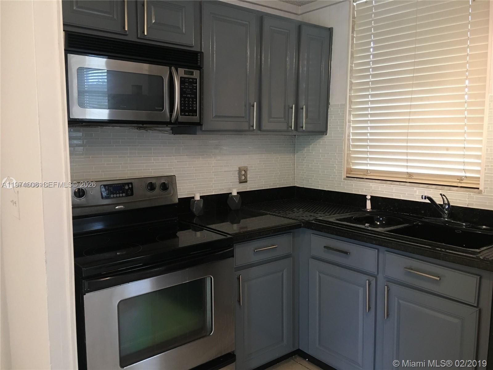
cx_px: 246
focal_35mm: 29
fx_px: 413
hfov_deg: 61.7
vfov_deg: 48.2
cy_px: 185
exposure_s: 1/17
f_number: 2.2
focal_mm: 4.15
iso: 80
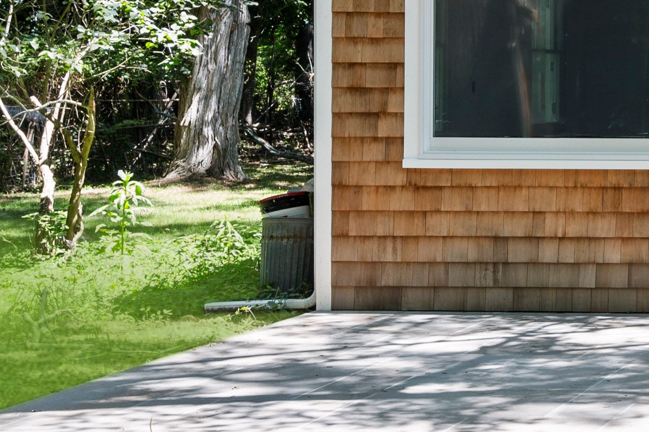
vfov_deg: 14.4
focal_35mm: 94
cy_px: 70
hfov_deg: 18.2
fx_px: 1698
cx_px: 1078
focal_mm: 21.5
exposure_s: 1/15
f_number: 8
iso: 100
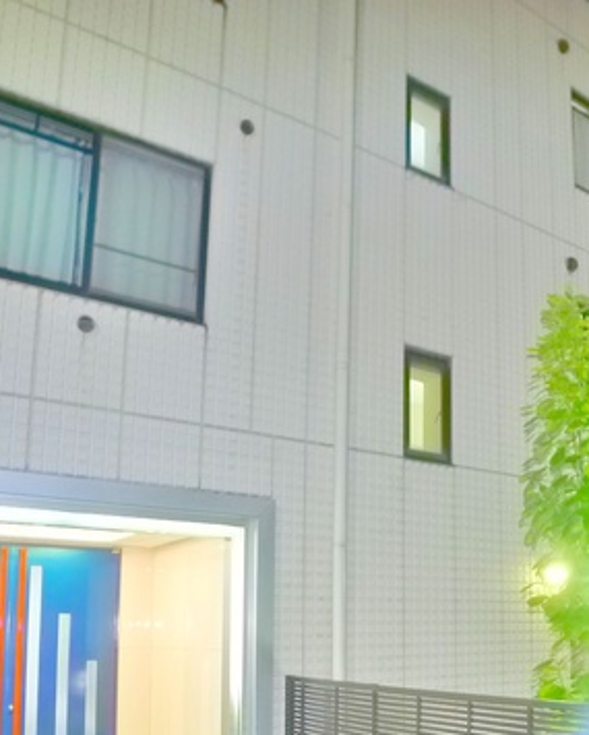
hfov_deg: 31.6
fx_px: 1002
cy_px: 536
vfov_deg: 39.4
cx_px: 500
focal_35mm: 46
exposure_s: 1/2
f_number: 2
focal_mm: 5.1
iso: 400
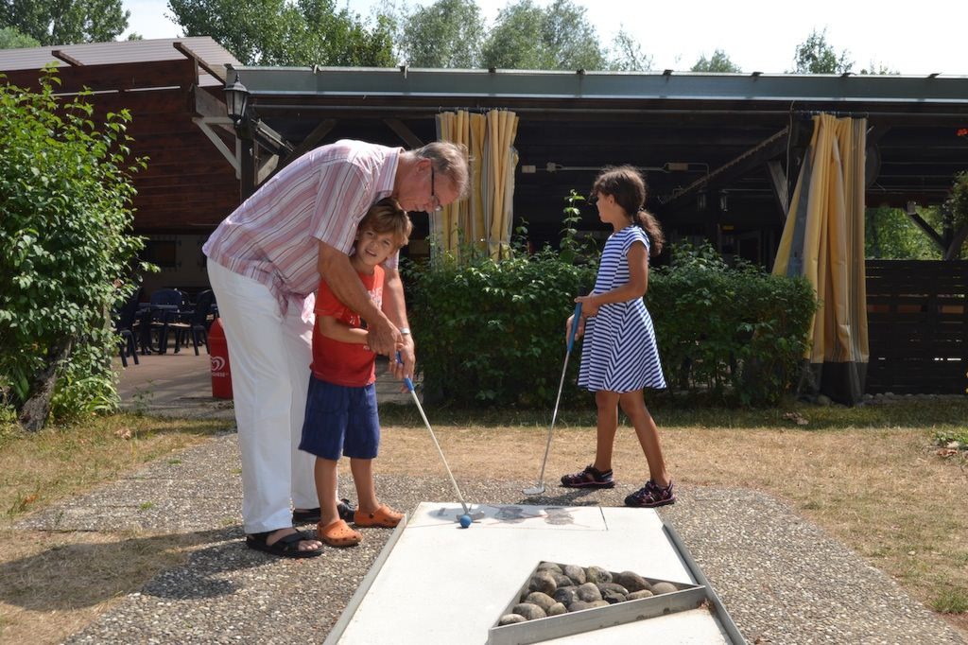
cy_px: 322
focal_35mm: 34
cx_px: 484
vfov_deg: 38.3
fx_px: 927
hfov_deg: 55.1
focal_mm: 23
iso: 100
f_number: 9
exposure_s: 1/200
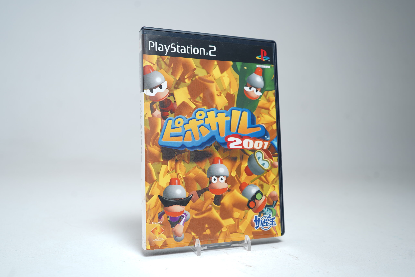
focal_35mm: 32
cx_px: 208
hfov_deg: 58.7
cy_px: 138
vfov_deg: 41.1
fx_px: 369
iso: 64
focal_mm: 32
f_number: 5
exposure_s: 1/4
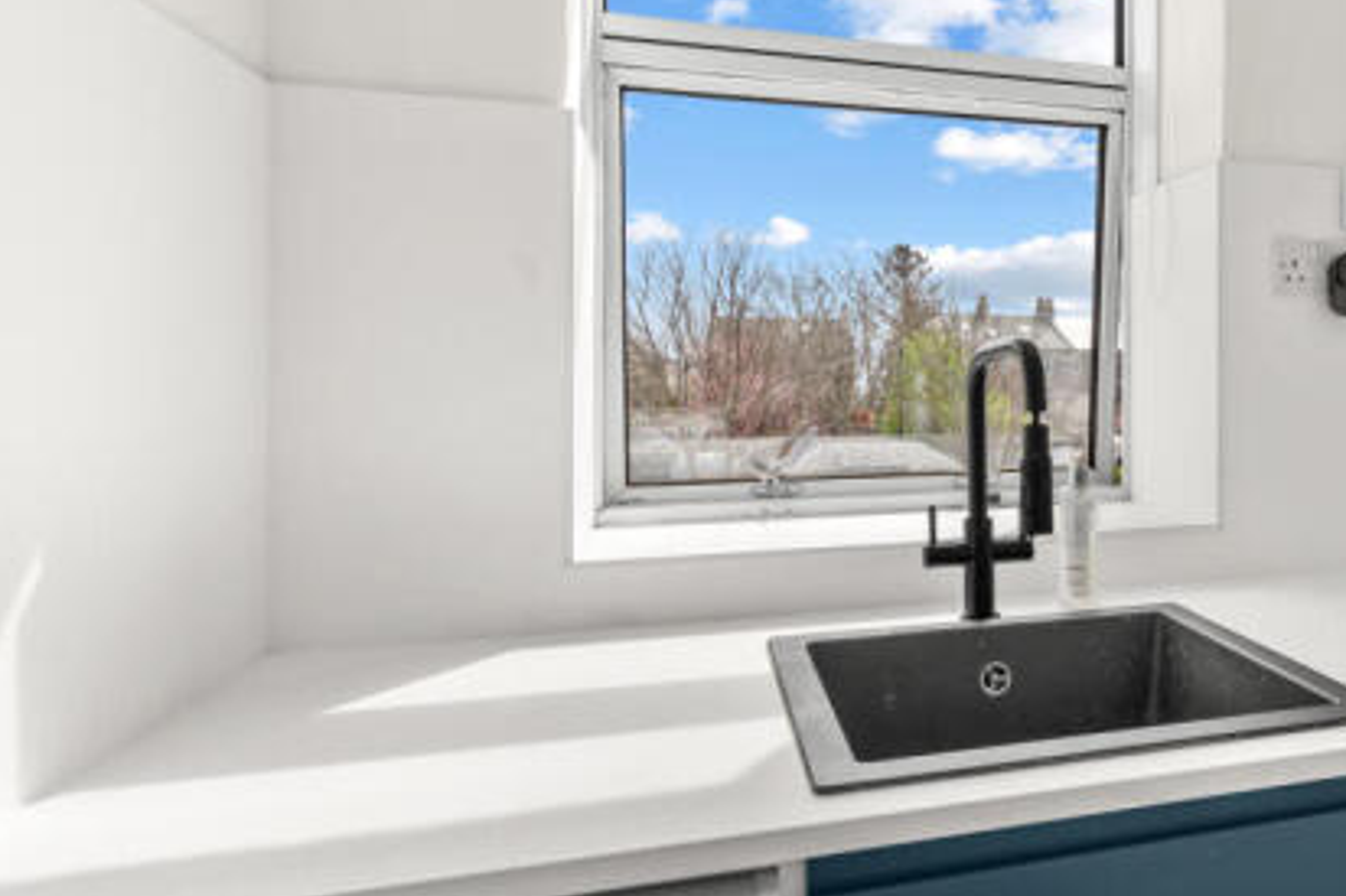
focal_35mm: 27
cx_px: 1051
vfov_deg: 47.8
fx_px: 1009
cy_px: 409
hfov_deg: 62.5
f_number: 8
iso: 200
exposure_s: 1/30
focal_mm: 17
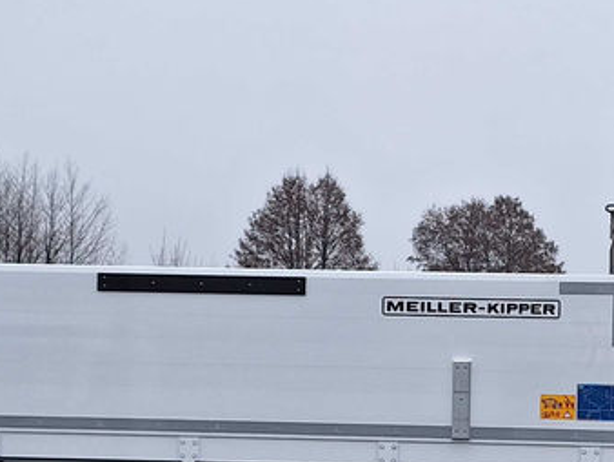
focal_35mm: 87
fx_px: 1544
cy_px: 397
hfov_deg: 22.3
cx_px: 454
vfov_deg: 16.8
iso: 40
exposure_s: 1/477
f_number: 1.8
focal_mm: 5.54
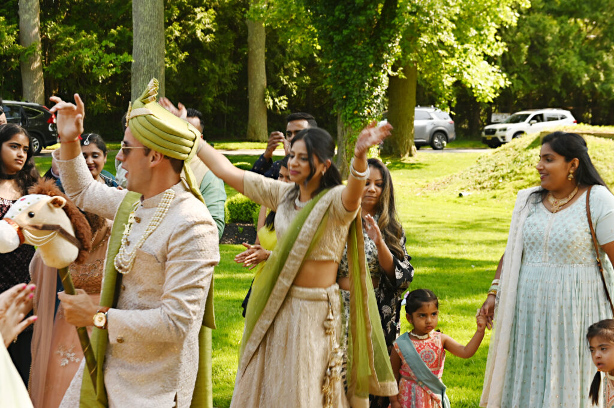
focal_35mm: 60
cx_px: 307
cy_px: 204
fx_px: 1022
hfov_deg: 33.4
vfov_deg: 22.6
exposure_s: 1/160
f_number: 10
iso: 400
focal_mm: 60
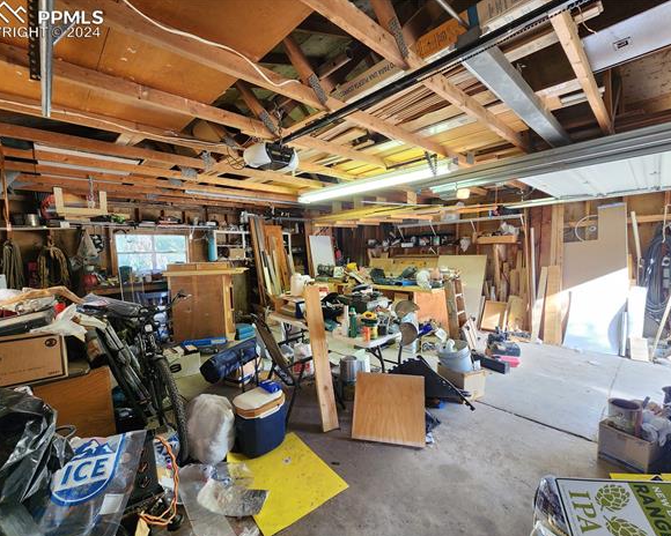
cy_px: 274
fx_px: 278
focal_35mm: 14
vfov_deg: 88.0
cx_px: 329
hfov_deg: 100.7
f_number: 2.2
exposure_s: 1/60
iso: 160
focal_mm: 2.2
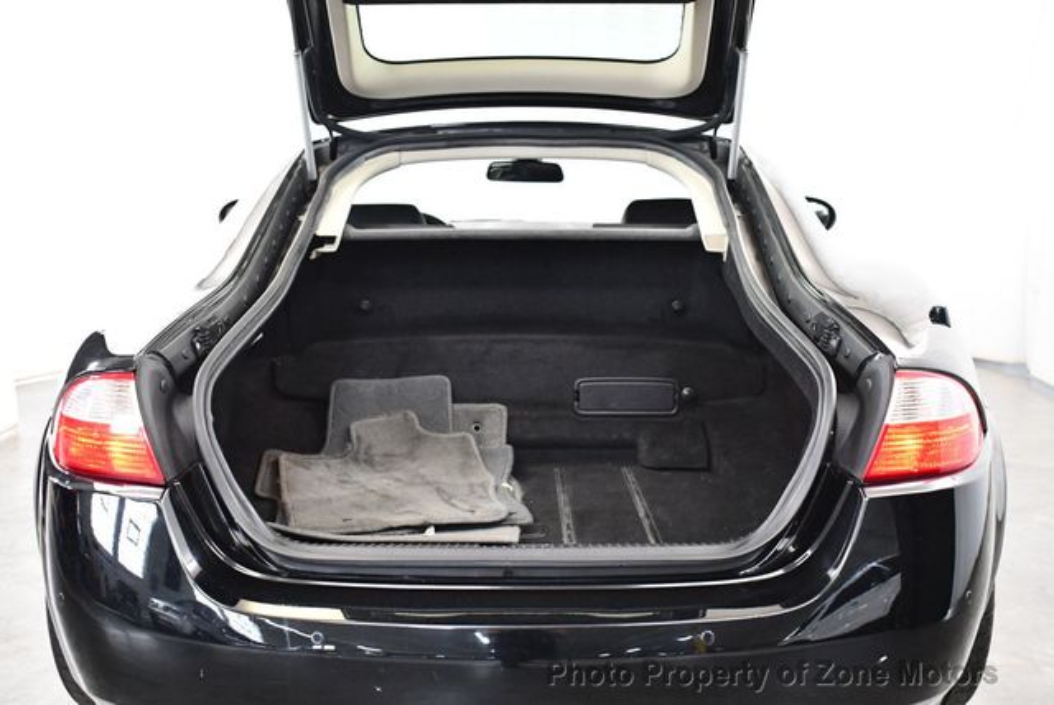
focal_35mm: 44
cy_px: 352
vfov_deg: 30.6
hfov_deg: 44.5
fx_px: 1289
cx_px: 527
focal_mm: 22
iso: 3200
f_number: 3.8
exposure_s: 1/100
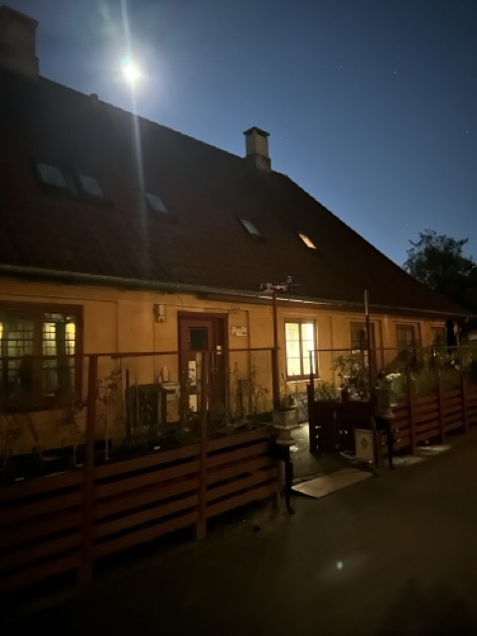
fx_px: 441
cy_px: 318
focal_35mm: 24
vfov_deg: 71.6
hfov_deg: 56.8
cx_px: 238
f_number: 1.78
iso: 12500
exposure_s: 1/5
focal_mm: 6.86
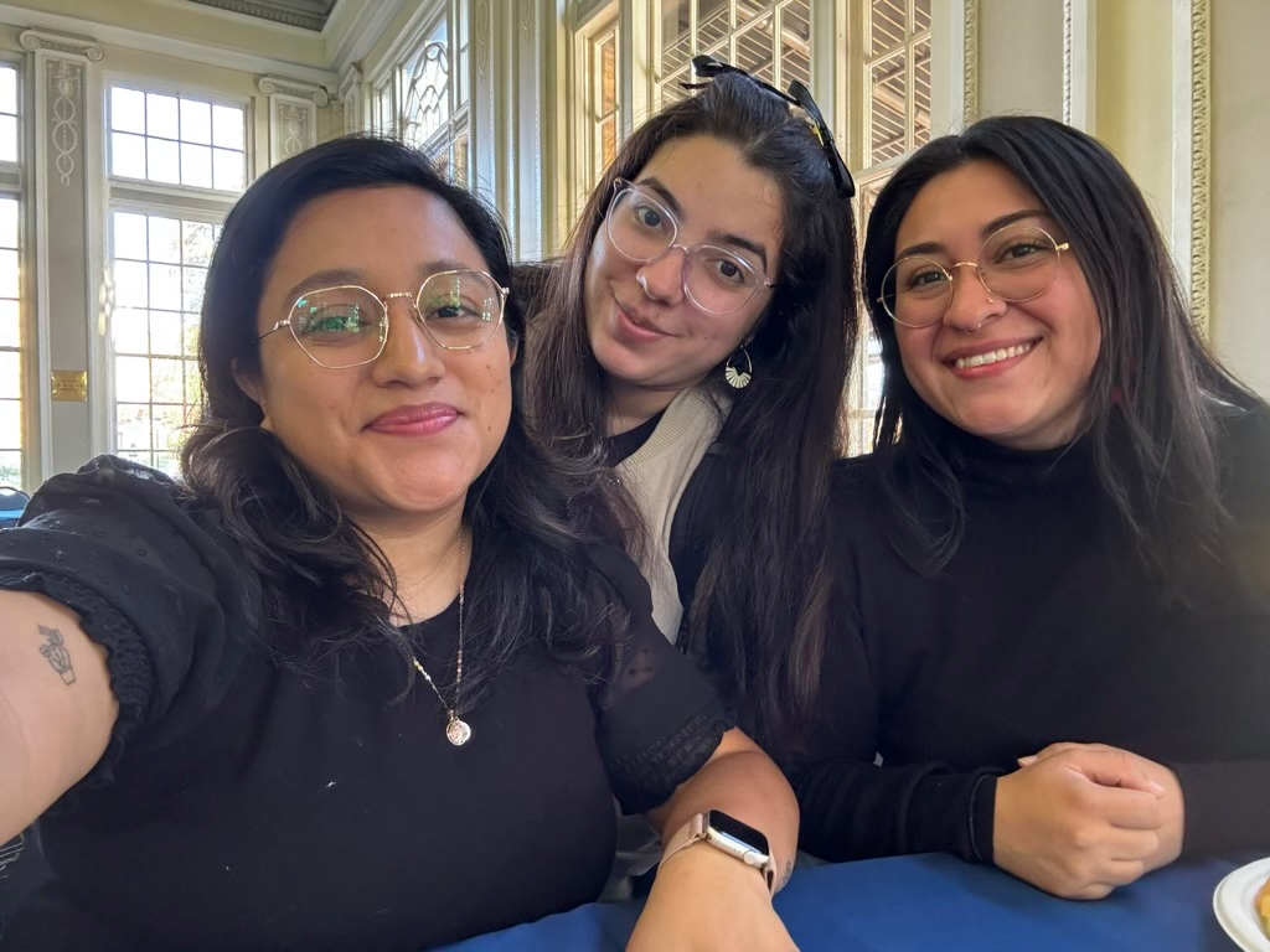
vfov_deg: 58.9
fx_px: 844
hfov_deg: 73.9
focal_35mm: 23
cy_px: 476
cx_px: 635
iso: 320
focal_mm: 2.69
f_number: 1.9
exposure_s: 1/30
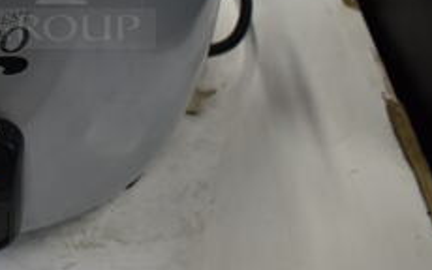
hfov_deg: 25.9
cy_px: -51
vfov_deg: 17.1
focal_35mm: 73
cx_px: -53
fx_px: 860
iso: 200
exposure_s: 1/30
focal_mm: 18
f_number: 3.5
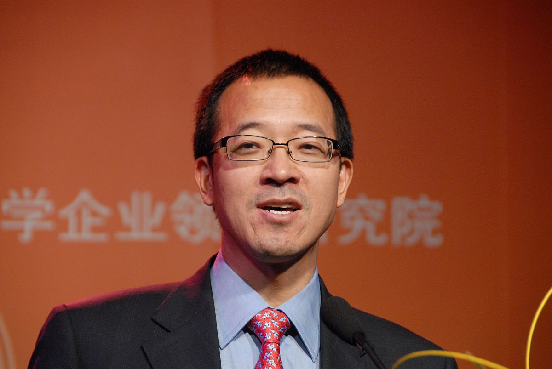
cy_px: 184
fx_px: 3914
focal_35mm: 255
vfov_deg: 5.4
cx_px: 276
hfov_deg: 8.1
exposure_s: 1/80
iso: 1000
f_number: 5.6
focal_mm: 170
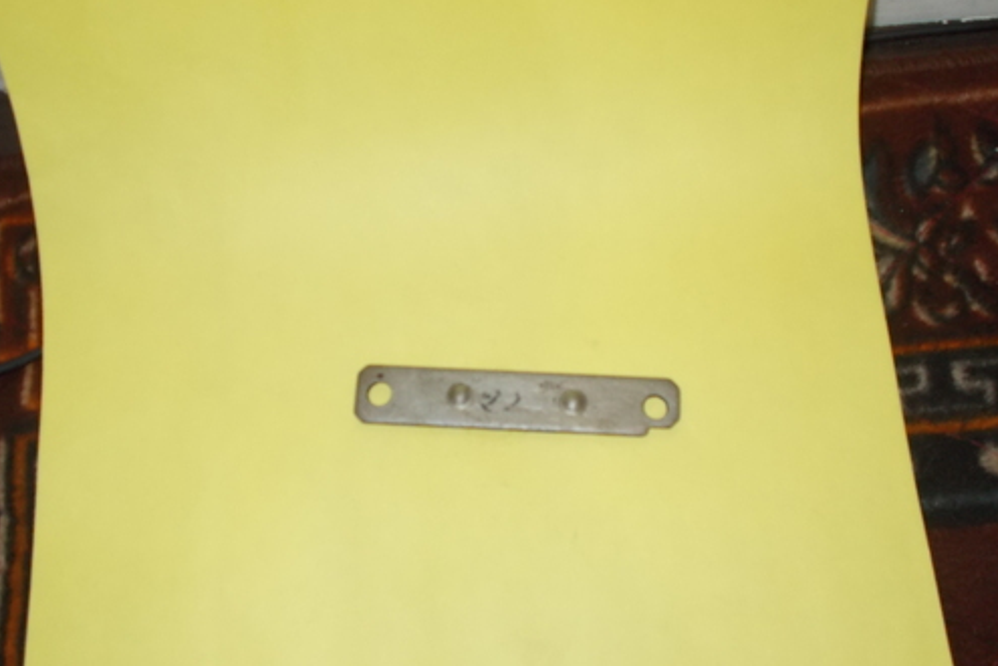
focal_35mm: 41
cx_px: 500
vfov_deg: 32.6
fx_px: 1137
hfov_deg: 47.4
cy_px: 340
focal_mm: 6.9
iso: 200
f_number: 3.9
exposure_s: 1/30
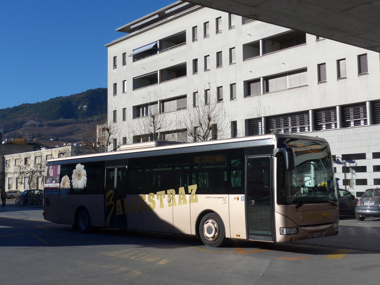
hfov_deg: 41.2
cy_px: 142
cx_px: 190
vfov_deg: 31.5
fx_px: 505
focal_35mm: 46
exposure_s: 1/2000
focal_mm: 9.5
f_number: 3.2
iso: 80
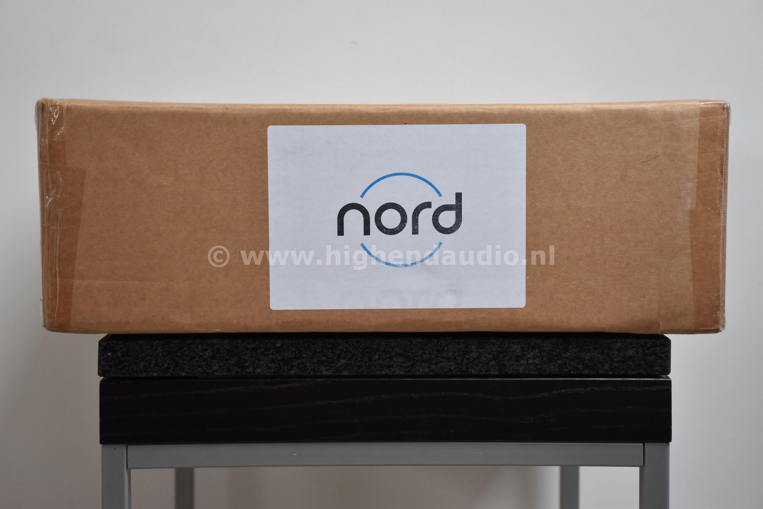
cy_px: 254
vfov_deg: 20.2
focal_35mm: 68
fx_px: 1431
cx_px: 382
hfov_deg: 29.9
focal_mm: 45
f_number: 4.5
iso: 900
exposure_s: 1/60
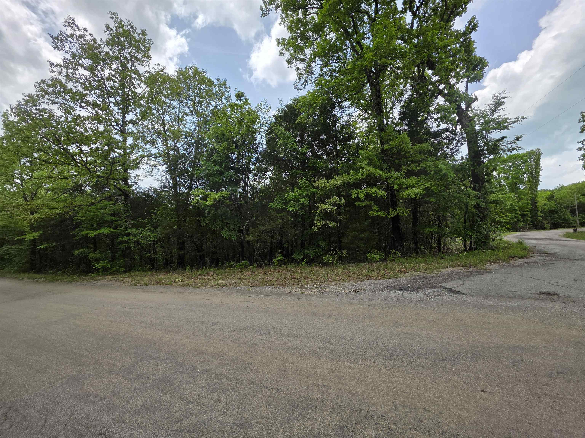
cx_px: 292
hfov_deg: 106.2
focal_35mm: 13
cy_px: 219
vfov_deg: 89.9
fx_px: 220
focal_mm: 2.2
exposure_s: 1/1493
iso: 40
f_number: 1.9
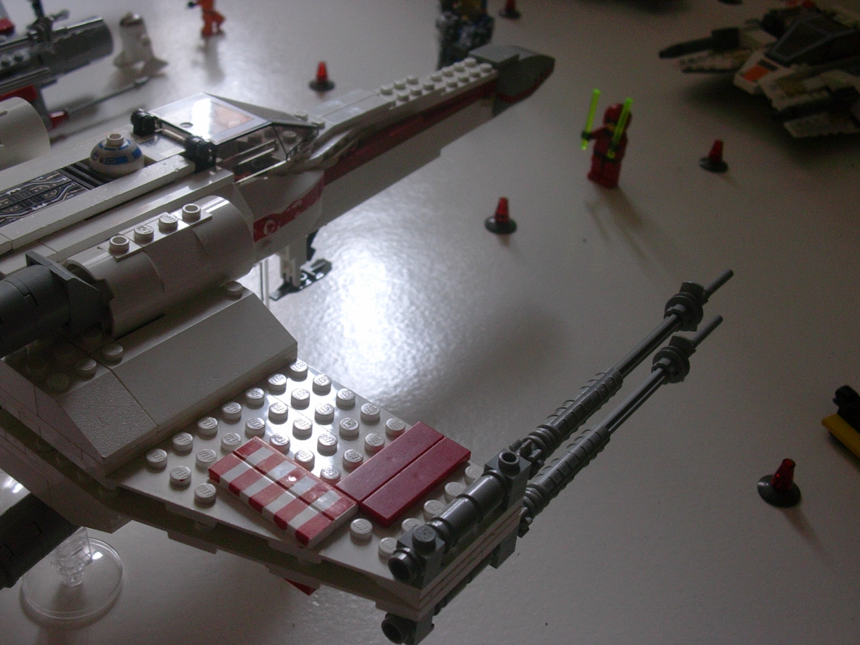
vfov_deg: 32.2
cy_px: 322
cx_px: 430
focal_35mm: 45
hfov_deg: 42.1
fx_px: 1118
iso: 70
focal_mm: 6.7
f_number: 2.9
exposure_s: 1/41.4
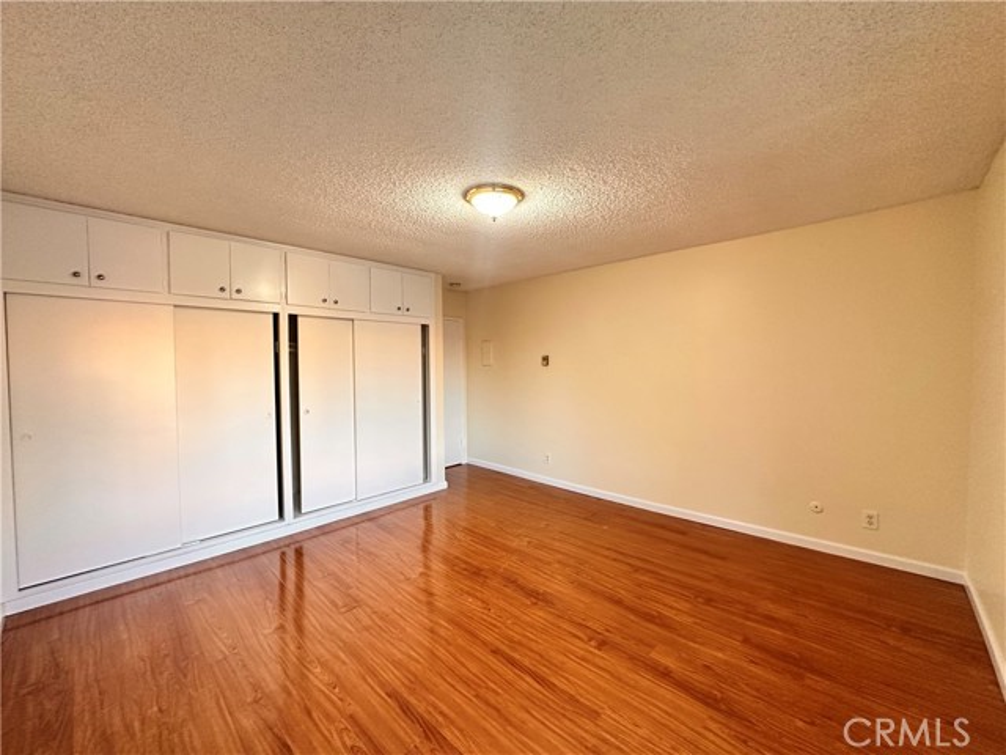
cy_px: 378
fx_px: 407
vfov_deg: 85.7
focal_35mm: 14
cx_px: 503
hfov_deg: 102.1
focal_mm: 2.22
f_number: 2.2
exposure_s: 1/67
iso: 320
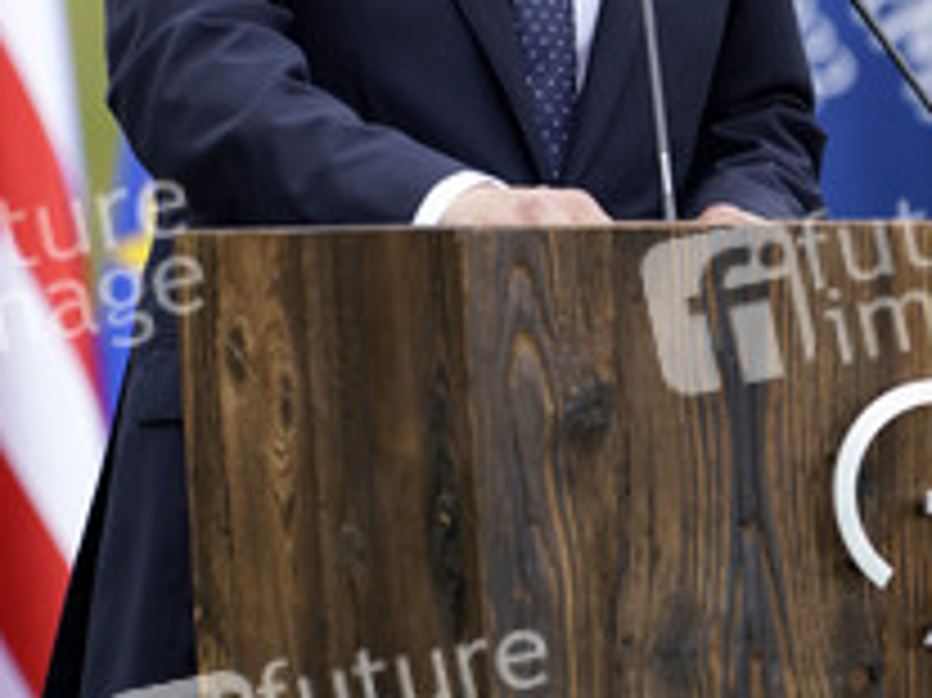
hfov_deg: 2.7
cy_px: 63
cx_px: 464
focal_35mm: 744
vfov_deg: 2.0
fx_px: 20020
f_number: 5.6
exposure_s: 1/640
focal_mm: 400
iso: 500
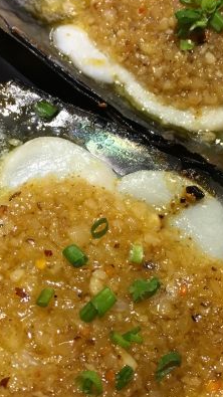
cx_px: 112
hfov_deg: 21.4
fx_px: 589
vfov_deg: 37.2
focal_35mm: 56
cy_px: 192
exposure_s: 1/33
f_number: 2.2
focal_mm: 4.15
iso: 100
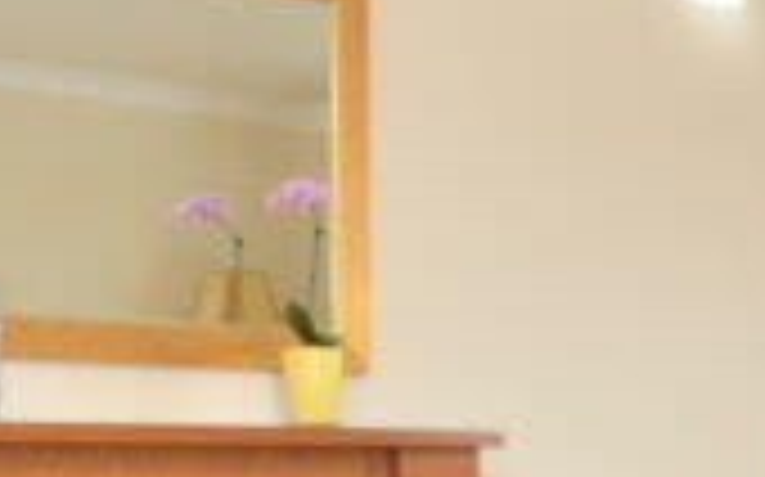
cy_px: 500
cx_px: 891
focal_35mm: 92
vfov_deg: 13.9
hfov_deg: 21.2
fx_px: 1917
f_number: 5
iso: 200
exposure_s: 1/100
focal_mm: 10
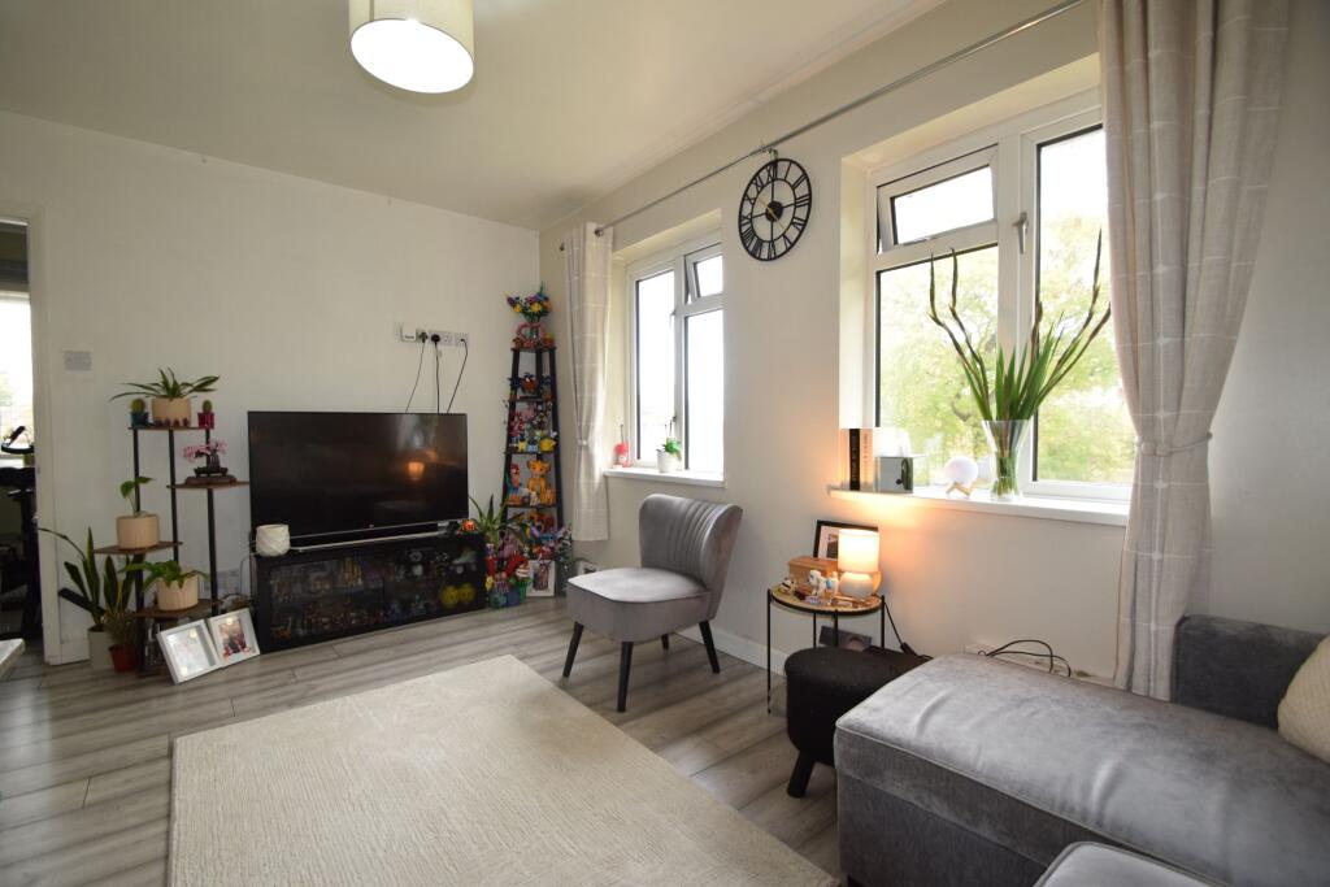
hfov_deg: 100.4
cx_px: 665
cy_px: 444
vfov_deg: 77.3
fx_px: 554
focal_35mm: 15
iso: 800
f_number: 5
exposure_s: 1/100
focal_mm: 10
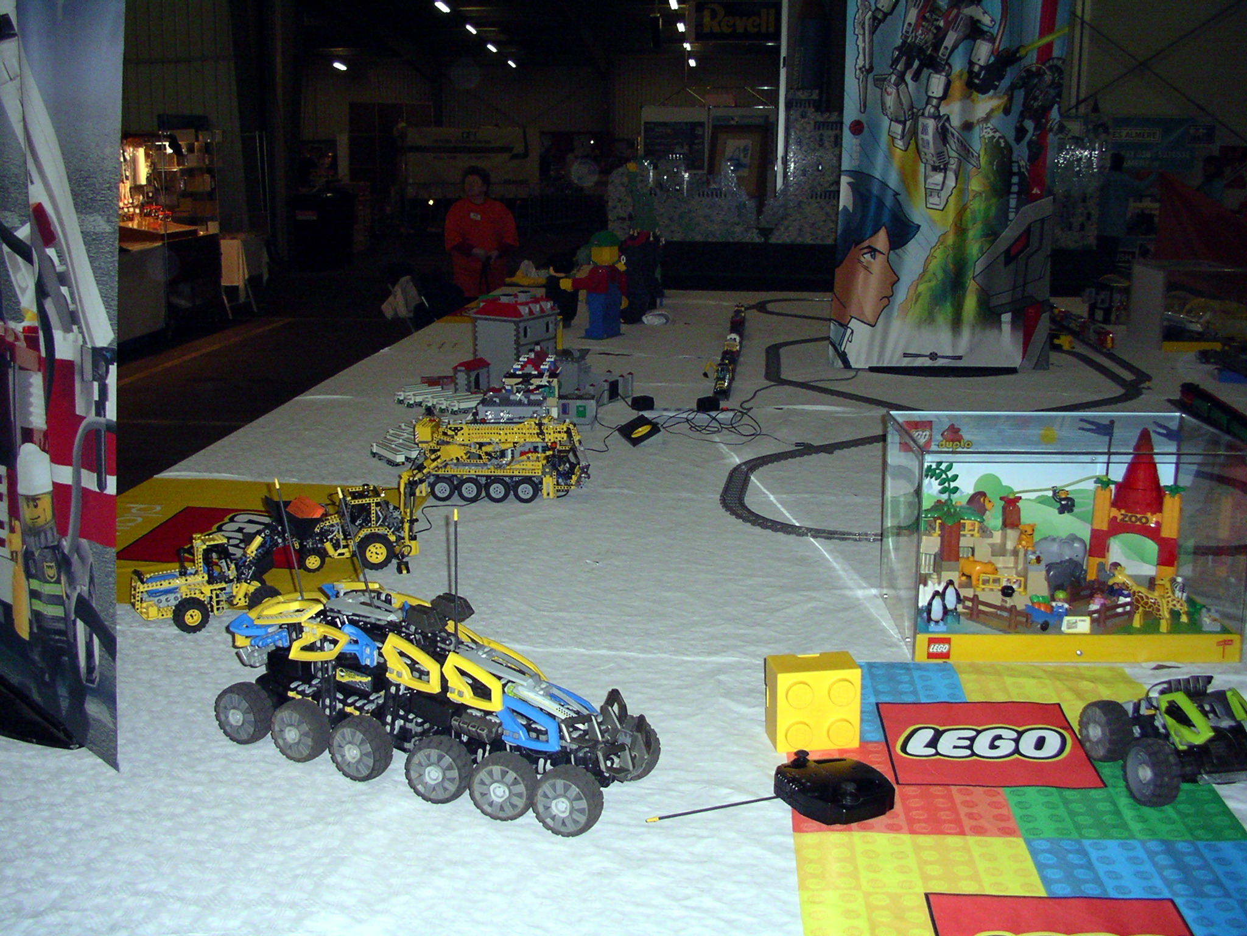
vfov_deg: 38.7
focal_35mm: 37
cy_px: 468
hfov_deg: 50.1
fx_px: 1333
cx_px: 624
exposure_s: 1/60
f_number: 2.8
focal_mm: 5.7
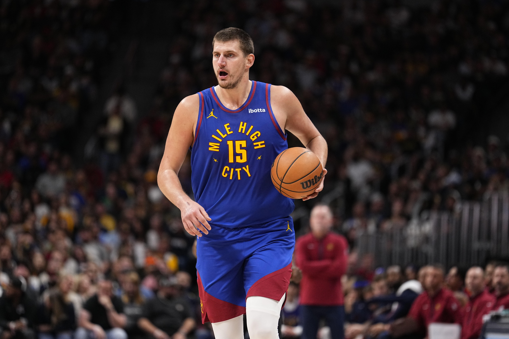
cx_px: 249
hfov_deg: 9.9
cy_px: 165
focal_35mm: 207
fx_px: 2926
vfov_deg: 6.6
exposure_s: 1/1600
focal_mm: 200
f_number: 2.8
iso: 2500
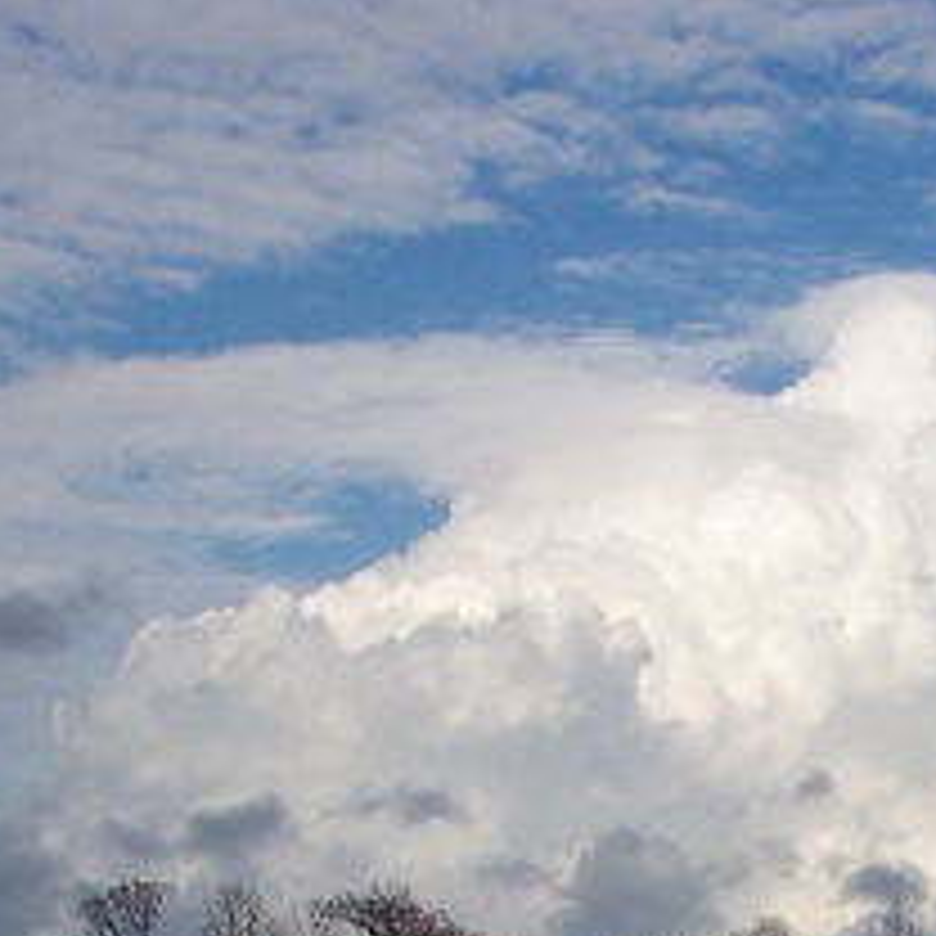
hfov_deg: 13.8
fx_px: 3793
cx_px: 994
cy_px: 1087
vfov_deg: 13.7
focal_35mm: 124
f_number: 4.8
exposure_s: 1/1000
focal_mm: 8
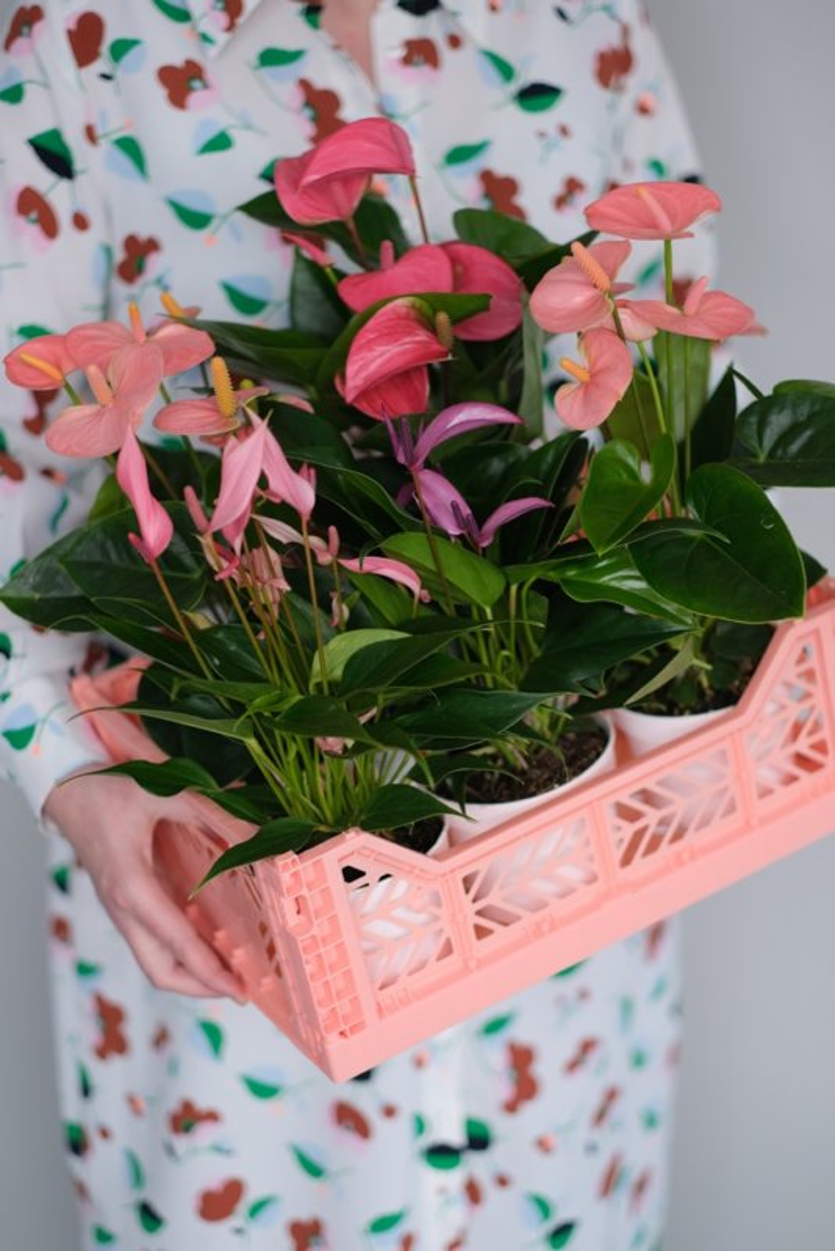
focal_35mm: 84
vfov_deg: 24.2
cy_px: 626
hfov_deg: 16.3
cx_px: 418
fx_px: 2920
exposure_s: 1/420
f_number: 1.6
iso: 320
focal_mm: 56
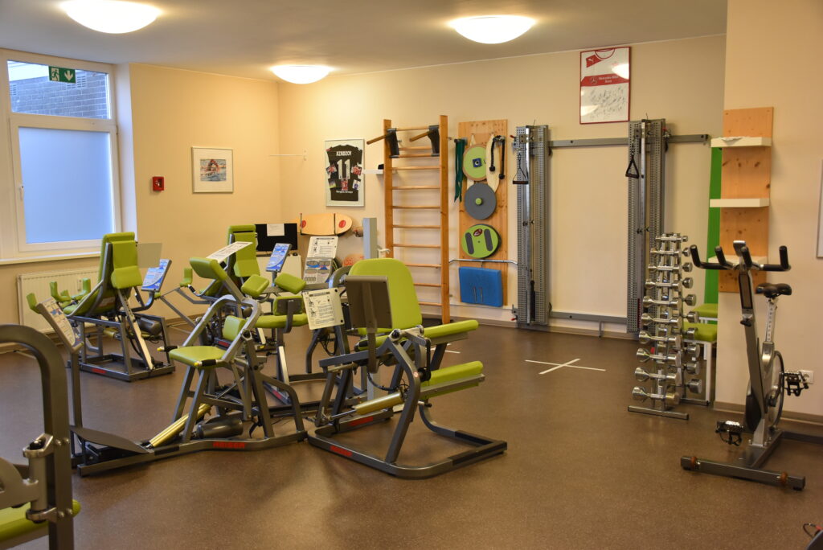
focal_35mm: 36
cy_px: 275
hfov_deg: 53.1
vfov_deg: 36.9
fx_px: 823
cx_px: 412
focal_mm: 24
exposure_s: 1/60
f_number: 4
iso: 560
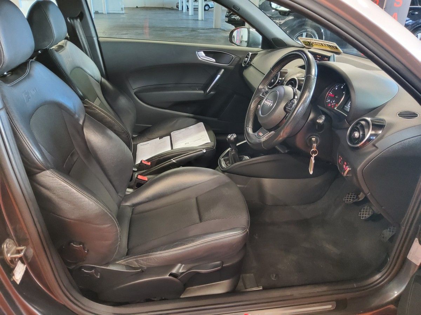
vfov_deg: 53.1
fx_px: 316
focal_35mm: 26
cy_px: 158
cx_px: 210
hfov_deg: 67.3
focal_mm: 3.08
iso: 800
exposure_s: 1/40
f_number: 2
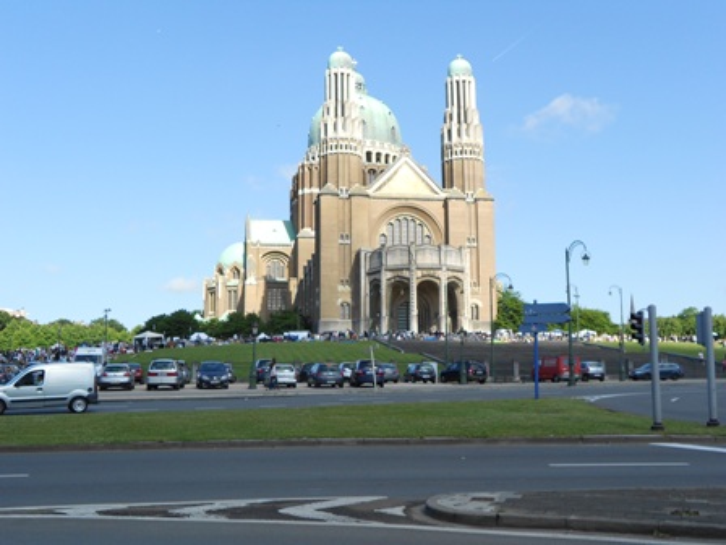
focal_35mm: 37
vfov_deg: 38.7
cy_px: 272
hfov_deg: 50.1
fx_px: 776
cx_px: 363
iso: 80
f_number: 3.9
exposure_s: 1/500
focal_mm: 6.9
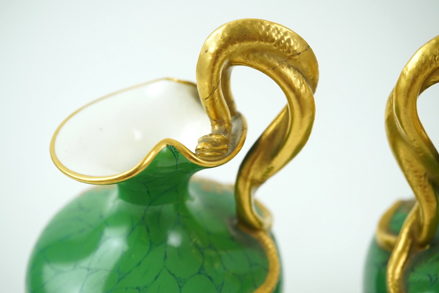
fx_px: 549
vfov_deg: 29.9
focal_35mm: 45
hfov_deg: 43.6
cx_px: 220
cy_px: 146
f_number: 8
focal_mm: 30
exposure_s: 1/50
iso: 500
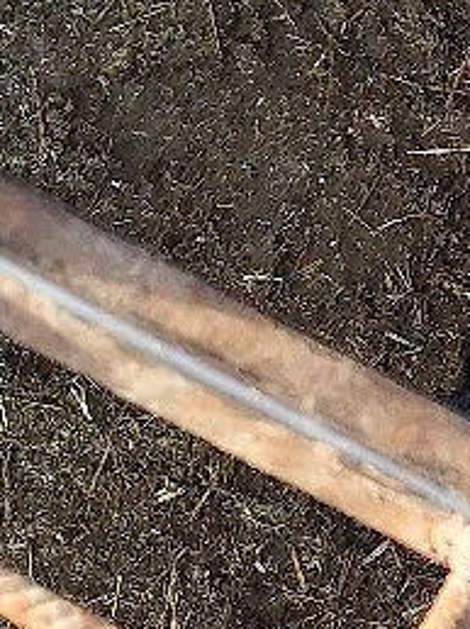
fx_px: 2158
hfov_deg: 11.1
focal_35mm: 119
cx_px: 984
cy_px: 74
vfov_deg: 16.4
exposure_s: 1/100
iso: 80
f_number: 1.8
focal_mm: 5.54
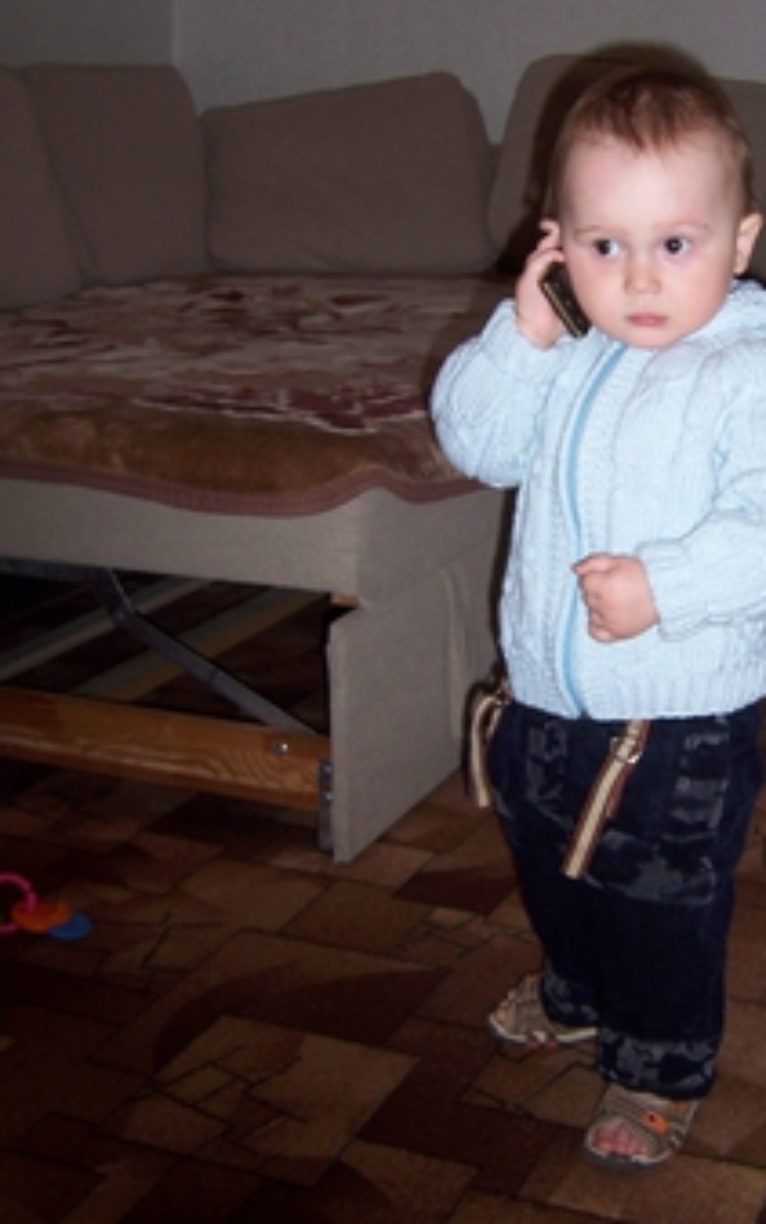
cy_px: 548
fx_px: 1701
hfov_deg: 25.0
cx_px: 588
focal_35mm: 51
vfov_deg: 39.5
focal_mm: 6.2
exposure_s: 1/60
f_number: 2.8
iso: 80
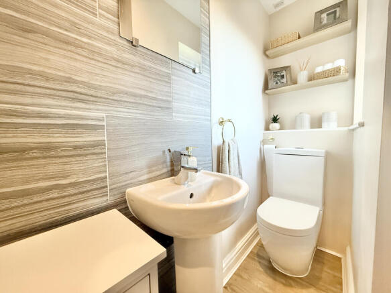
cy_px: 146
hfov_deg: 102.1
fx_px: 158
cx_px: 196
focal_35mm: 14
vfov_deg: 85.7
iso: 640
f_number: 2.2
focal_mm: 2.22
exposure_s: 1/50
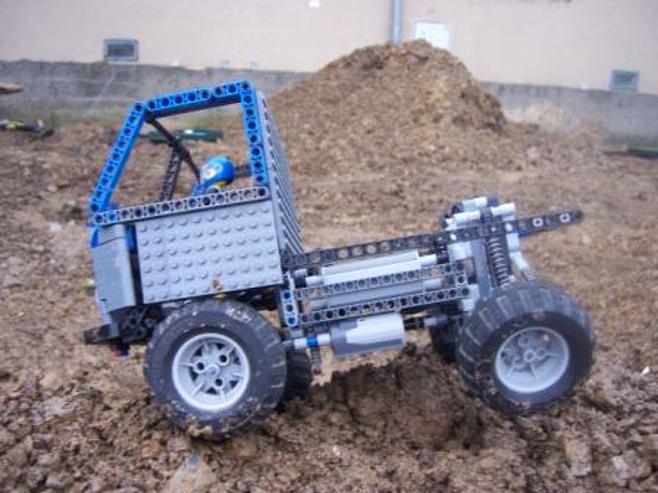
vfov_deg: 39.7
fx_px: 684
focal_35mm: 36
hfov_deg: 51.4
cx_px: 329
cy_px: 246
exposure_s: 1/45
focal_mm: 6
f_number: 3
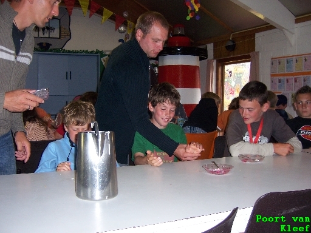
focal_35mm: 36
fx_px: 323
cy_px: 116
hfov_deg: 51.4
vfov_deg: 39.7
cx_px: 156
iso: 125
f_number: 2.8
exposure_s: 1/60
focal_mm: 6.2
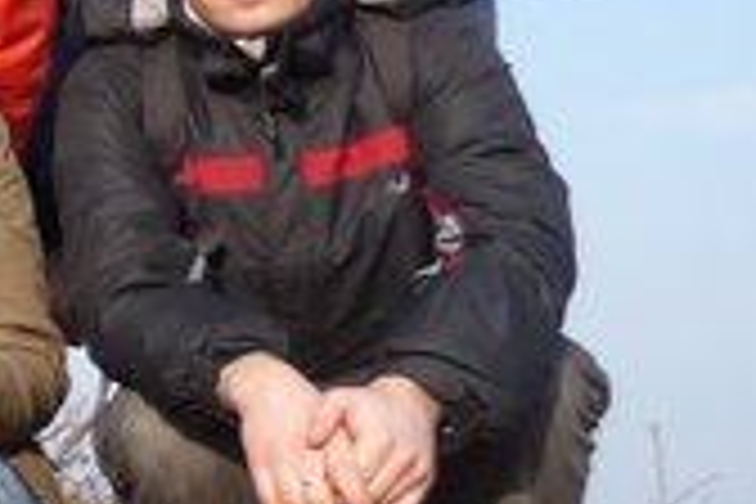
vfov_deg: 9.9
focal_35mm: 139
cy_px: 162
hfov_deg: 12.3
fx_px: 2919
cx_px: -940
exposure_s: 1/400
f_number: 3.3
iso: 100
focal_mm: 4.7
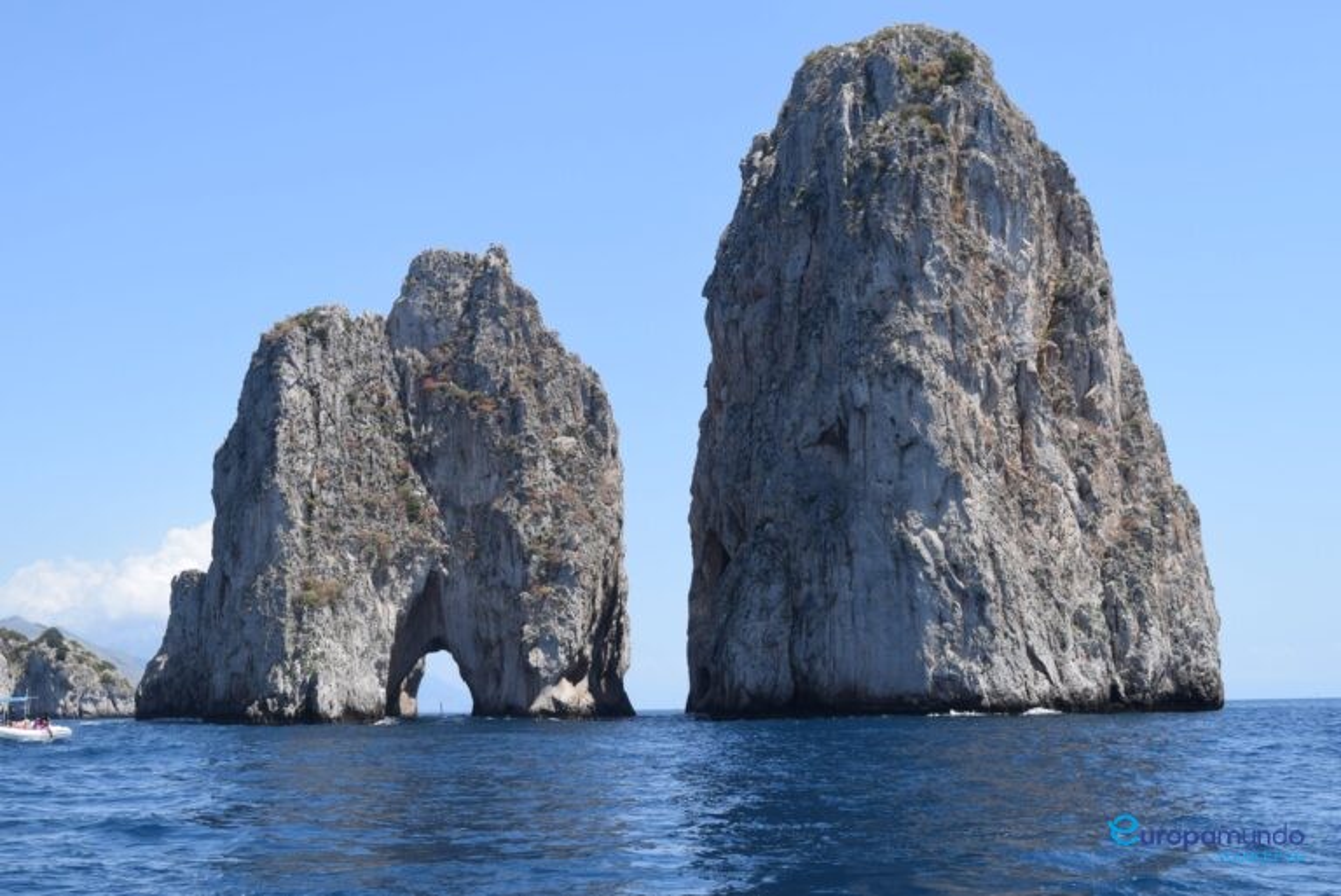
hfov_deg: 44.9
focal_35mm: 44
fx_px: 1621
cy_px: 448
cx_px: 670
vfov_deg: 30.9
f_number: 9
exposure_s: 1/320
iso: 200
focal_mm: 29
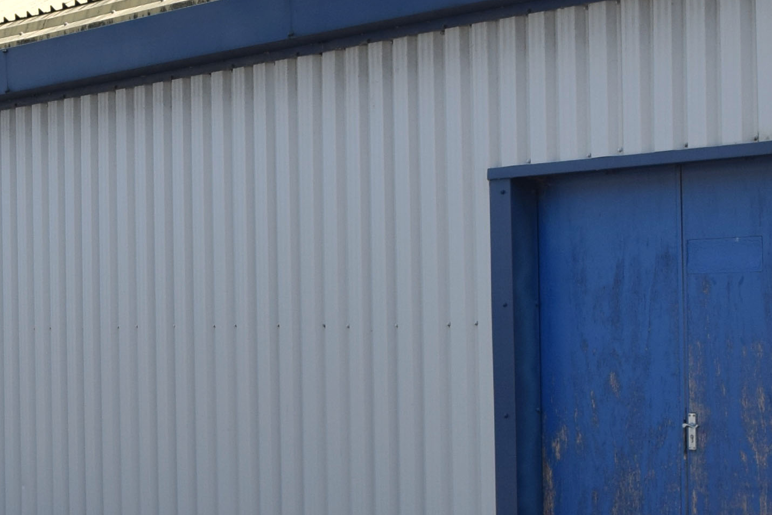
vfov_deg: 12.1
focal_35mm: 113
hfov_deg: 17.8
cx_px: 82
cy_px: 295
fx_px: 2423
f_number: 5
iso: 200
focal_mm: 18
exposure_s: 1/500
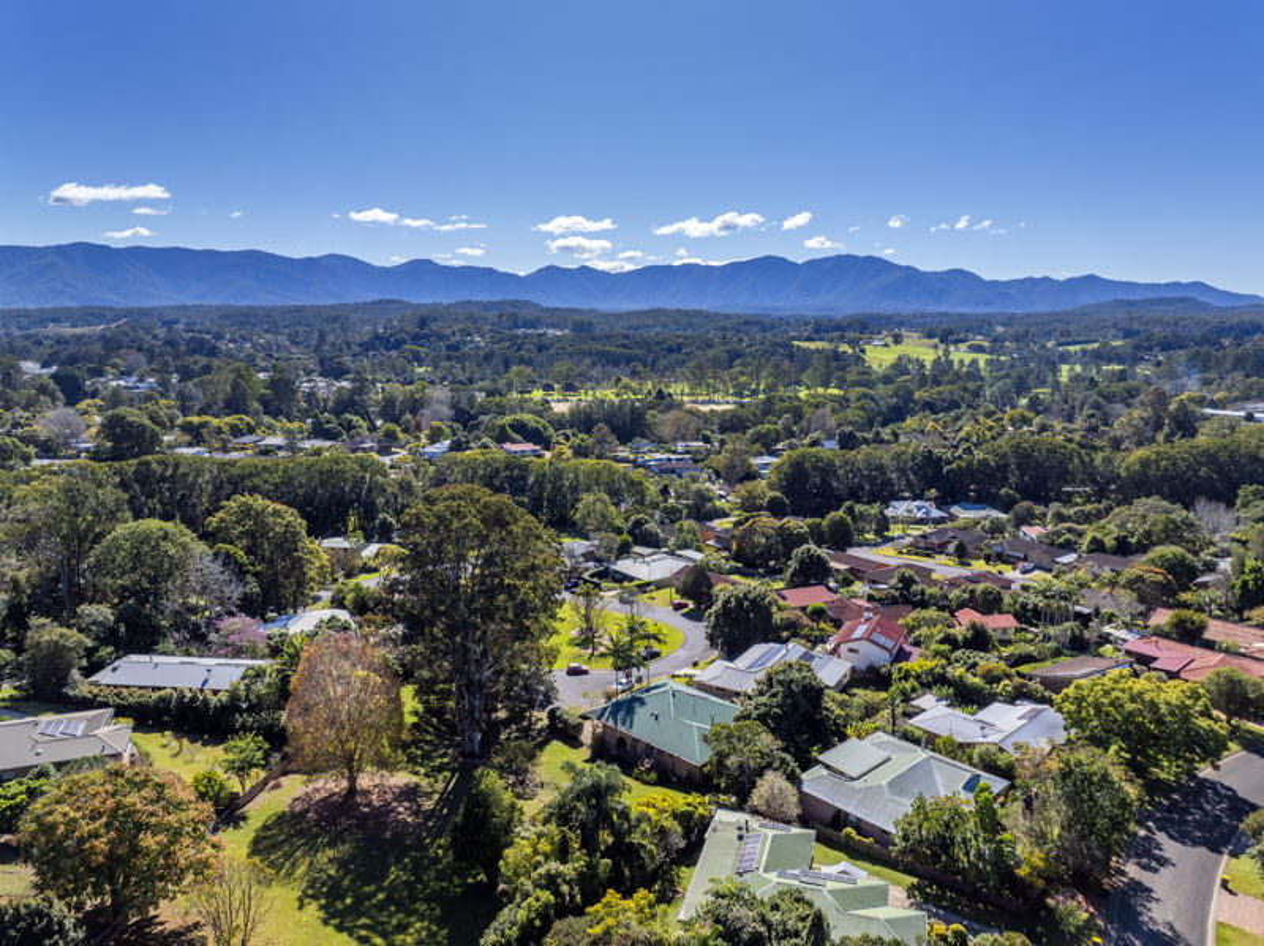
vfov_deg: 56.8
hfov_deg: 71.6
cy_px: 473
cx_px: 632
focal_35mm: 24
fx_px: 876
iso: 210
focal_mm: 12.29
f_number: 2.8
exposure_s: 1/2500
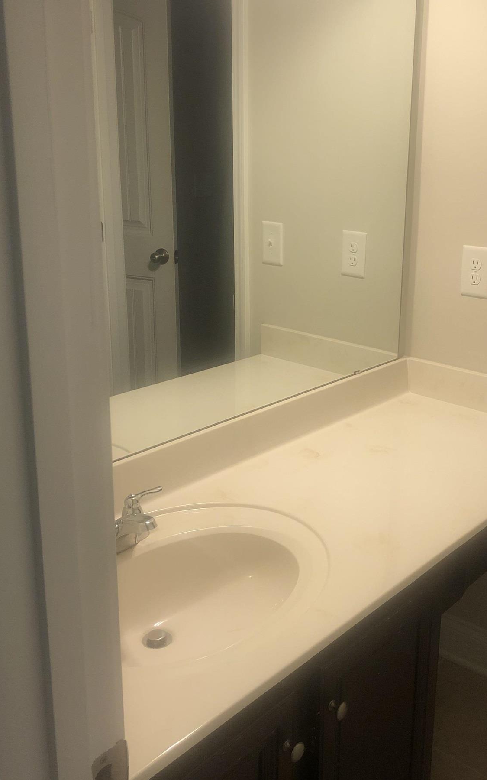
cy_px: 333
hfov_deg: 33.3
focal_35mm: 38
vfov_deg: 51.4
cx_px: 324
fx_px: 807
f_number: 1.8
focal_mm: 4
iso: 25
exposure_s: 1/30
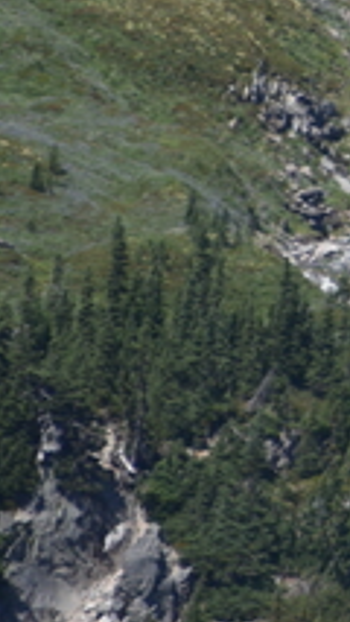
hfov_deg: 0.6
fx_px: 31080
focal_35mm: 1886
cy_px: -111
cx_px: 1242
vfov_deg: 1.1
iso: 160
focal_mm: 300
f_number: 5.6
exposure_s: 1/640
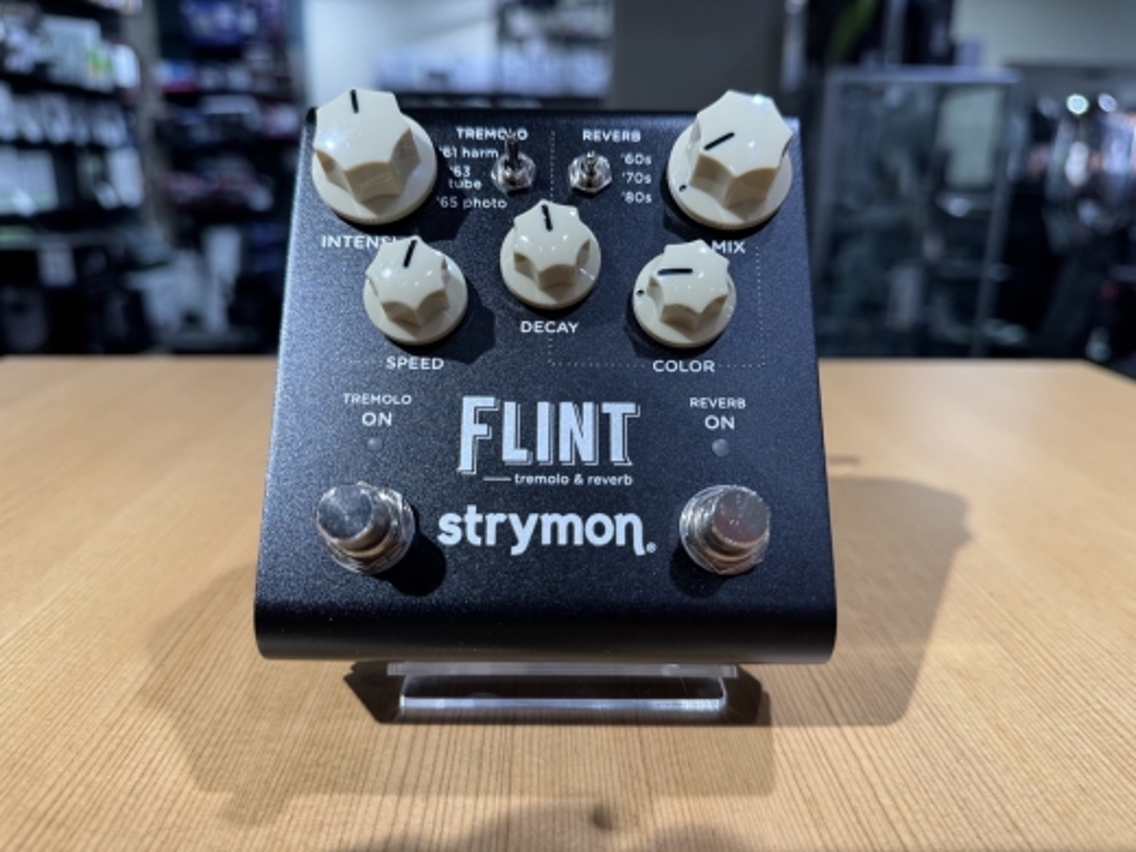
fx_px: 788
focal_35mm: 24
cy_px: 426
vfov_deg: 56.8
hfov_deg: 71.6
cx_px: 568
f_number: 1.78
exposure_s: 1/120
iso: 160
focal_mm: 6.76
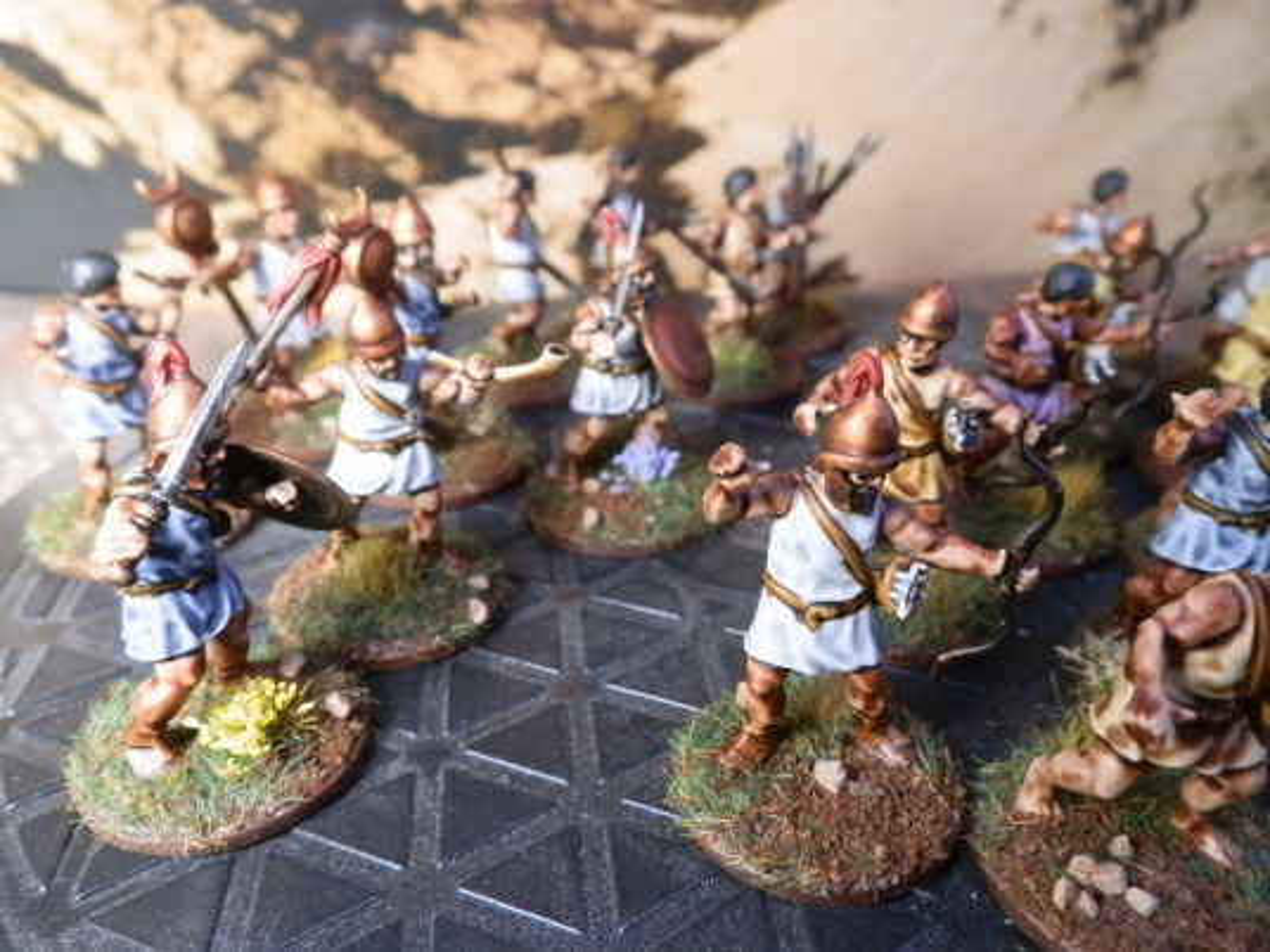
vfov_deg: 49.7
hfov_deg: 63.4
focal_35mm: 28
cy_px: 476
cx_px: 635
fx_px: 1027
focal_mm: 5
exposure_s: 1/100
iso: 400
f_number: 3.1
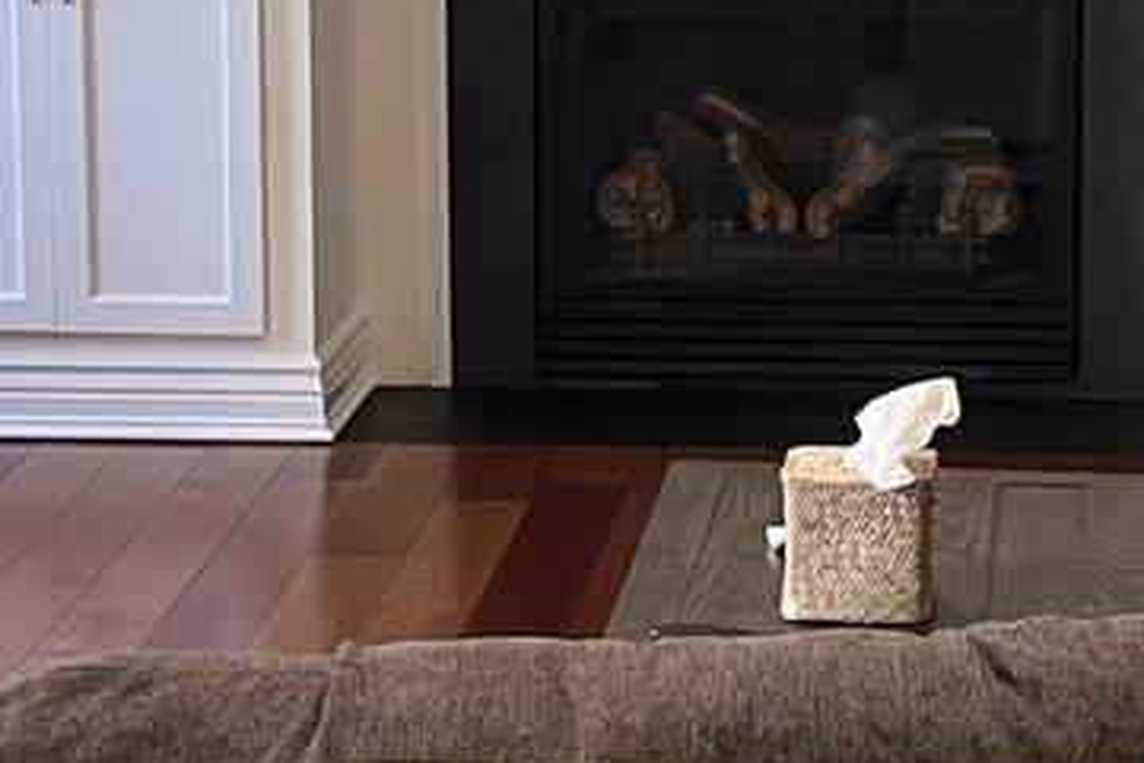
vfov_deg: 8.9
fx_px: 4893
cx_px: 534
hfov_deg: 13.3
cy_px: 391
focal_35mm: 154
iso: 80
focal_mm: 5.7
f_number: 1.5
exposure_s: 1/60
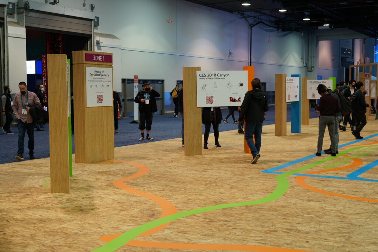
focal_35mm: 50
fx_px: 525
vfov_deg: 27.0
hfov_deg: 39.6
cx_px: 189
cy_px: 126
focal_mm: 50
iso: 800
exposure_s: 1/160
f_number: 4
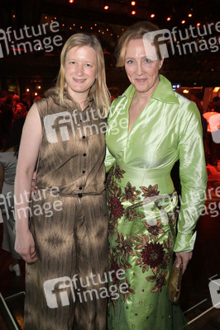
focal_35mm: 30
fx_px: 275
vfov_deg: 62.0
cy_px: 165
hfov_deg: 43.5
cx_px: 110
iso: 2500
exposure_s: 1/30
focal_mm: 30
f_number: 5.6
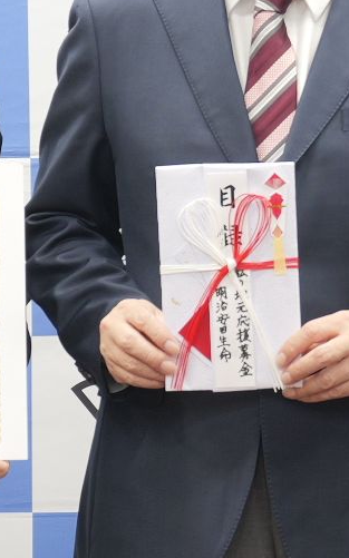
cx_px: 34
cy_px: 105
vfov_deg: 22.5
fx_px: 1385
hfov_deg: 14.2
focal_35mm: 91
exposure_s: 1/30
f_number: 5.5
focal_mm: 30
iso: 500
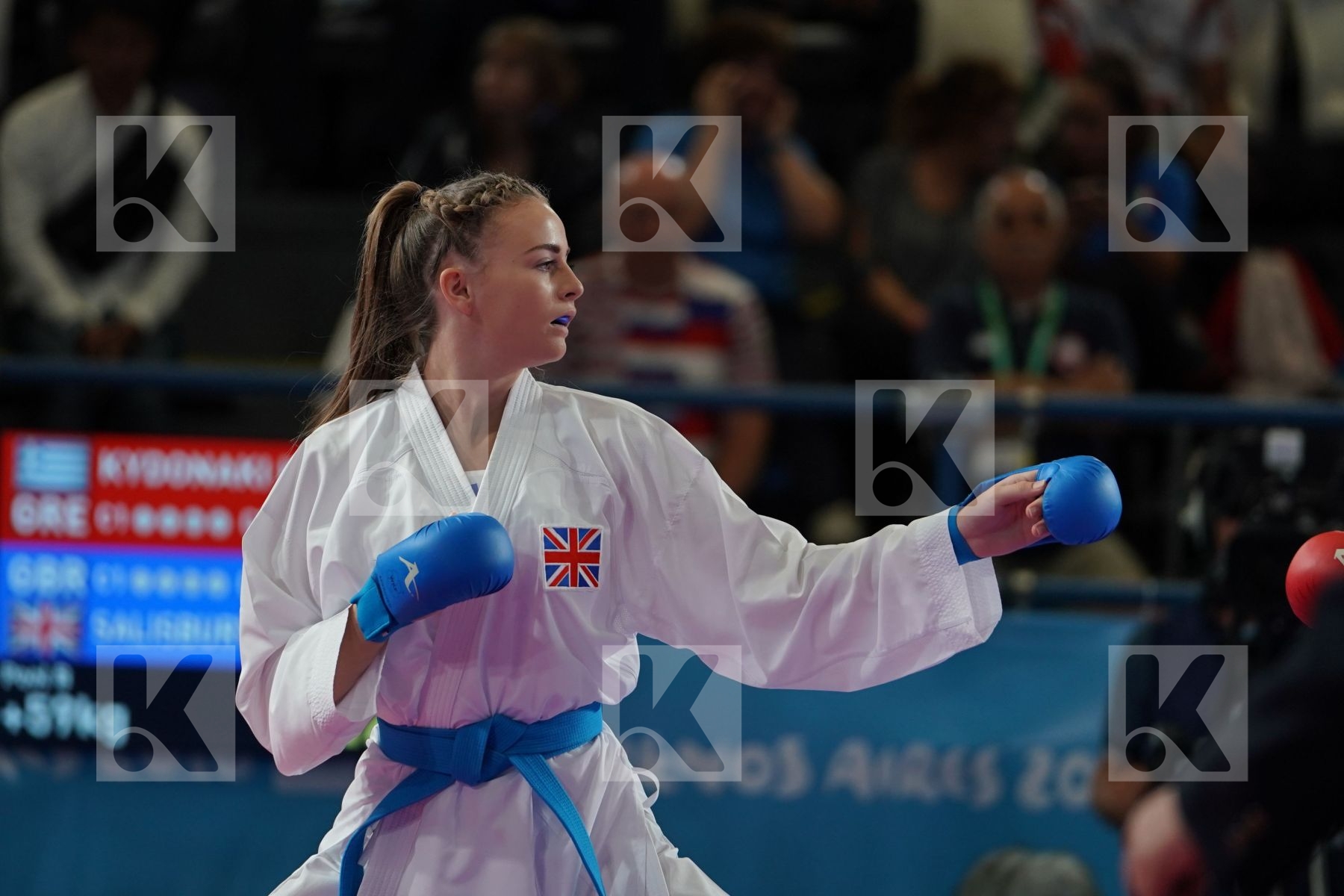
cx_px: 672
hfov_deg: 7.2
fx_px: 10676
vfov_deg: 4.8
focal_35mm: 286
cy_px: 448
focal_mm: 191
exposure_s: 1/1000
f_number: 2.8
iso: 800
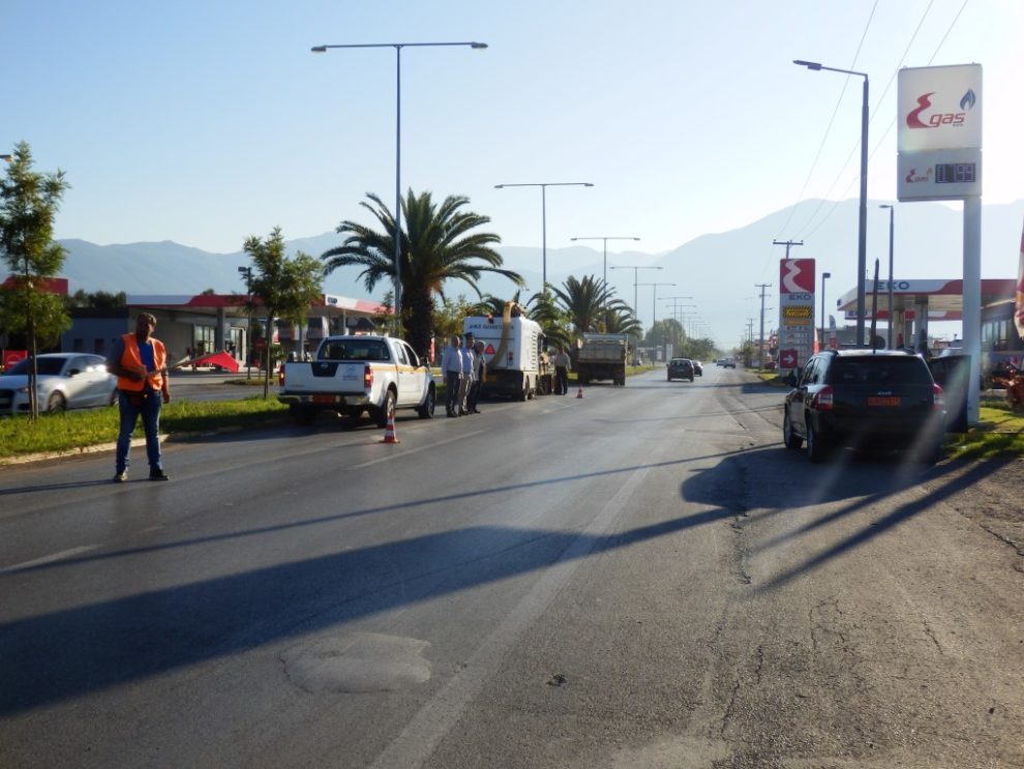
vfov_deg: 38.7
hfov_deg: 50.1
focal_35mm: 37
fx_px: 1095
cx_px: 512
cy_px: 384
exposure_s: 1/125
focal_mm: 6.6
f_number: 10.1
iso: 80
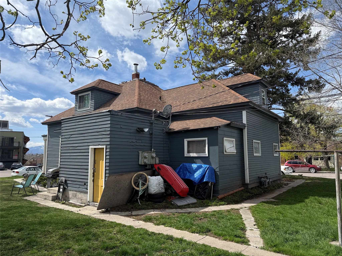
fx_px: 237
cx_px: 171
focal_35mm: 24
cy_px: 128
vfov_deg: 56.8
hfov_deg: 71.6
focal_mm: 6.76
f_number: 1.78
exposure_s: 1/4673
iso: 80
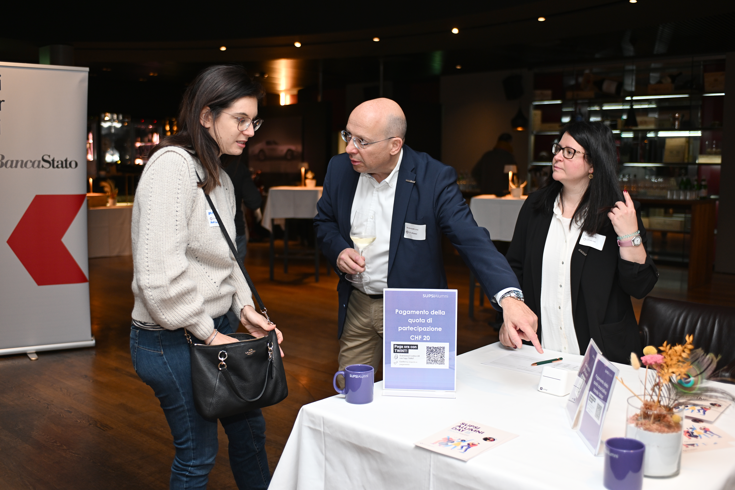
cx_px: 368
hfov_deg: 35.6
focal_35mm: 56
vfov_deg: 24.2
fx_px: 1143
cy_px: 245
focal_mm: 56
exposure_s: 1/100
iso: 500
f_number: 2.8
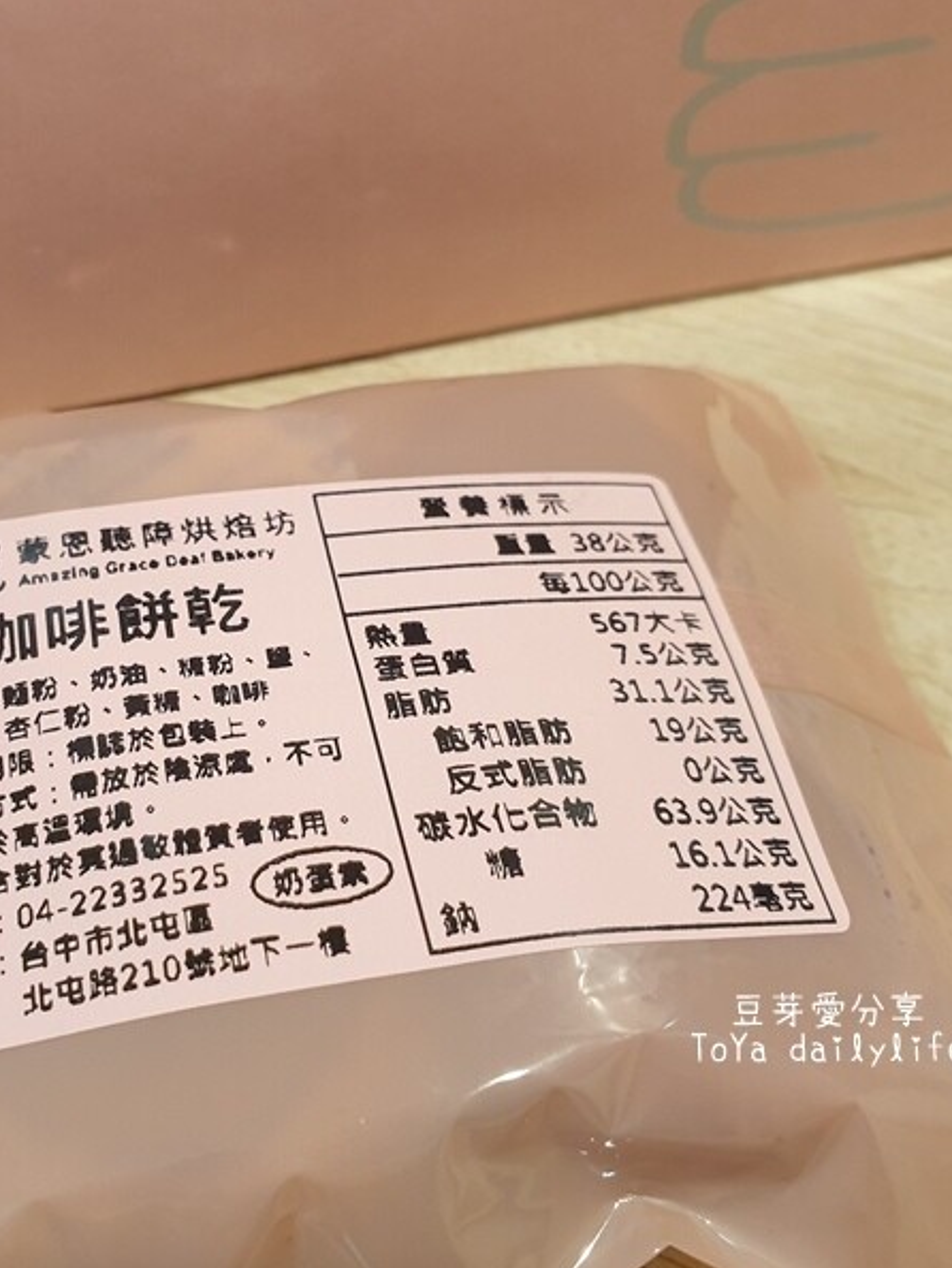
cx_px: 252
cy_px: 634
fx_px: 1282
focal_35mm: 35
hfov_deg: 39.7
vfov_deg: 52.6
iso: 320
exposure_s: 1/40
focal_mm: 4.3
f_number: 2.4
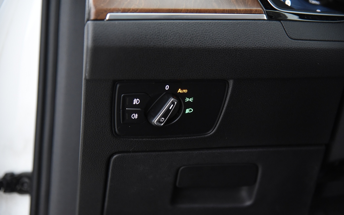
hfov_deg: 25.8
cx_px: 172
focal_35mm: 80
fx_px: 750
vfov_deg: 16.3
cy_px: 108
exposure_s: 1/20
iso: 4000
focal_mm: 78
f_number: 4
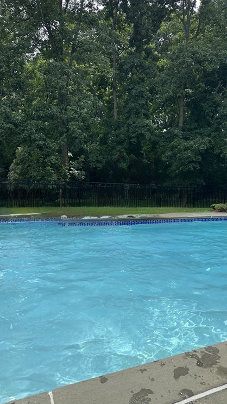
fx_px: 289
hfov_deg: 42.5
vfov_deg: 69.9
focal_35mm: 27
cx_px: 142
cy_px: 199
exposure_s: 1/2110
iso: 80
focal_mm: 6.86
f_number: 1.78
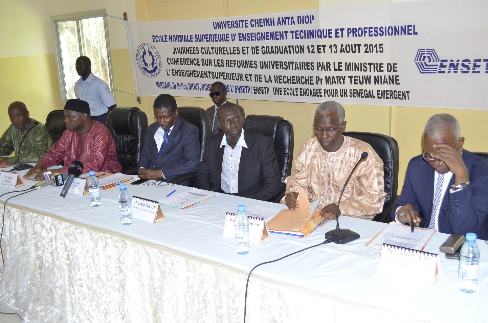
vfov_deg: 36.7
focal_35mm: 36
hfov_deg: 53.2
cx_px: 244
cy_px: 162
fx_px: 487
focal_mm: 24
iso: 1000
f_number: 5
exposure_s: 1/60
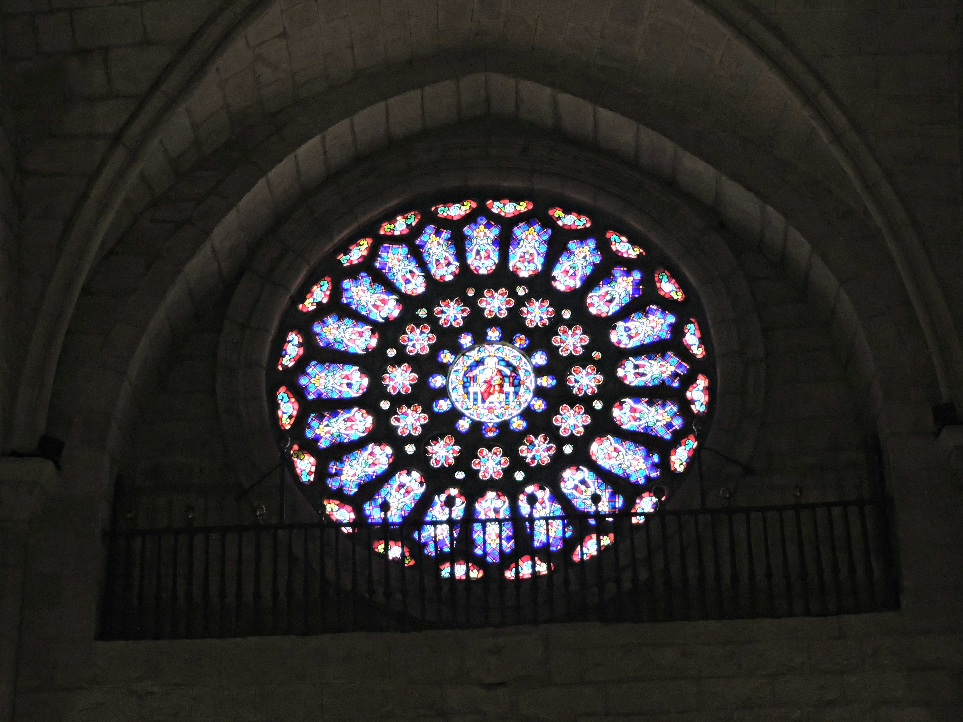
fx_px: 2086
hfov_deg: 26.0
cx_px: 482
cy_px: 361
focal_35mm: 75
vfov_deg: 19.6
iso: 800
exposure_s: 1/20
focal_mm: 13.4
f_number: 3.9
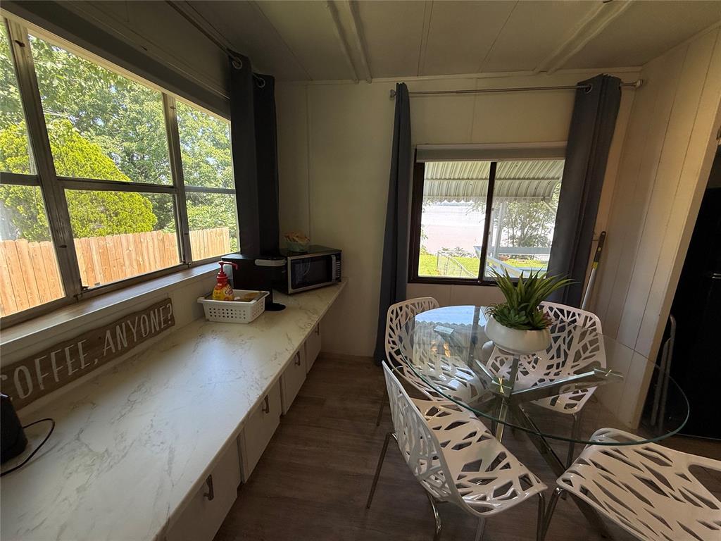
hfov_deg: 102.1
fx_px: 292
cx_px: 360
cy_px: 270
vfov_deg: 85.7
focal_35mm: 14
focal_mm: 2.22
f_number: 2.2
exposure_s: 1/147
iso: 50
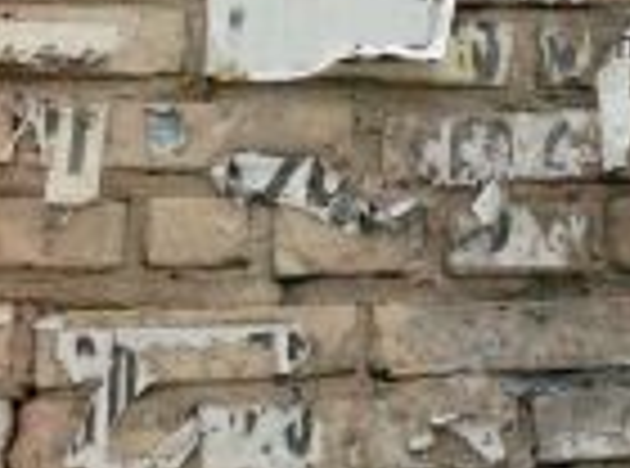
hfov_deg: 14.1
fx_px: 2267
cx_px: 1120
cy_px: 263
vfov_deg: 11.8
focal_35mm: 125
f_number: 2.4
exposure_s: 1/351
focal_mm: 4.28
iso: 50
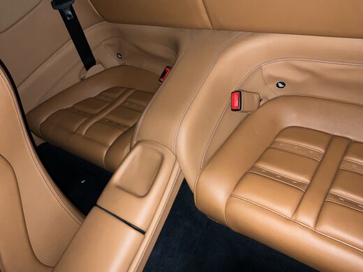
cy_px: 136
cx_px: 182
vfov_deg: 48.2
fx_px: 304
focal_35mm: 29
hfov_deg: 61.7
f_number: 1.8
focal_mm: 3
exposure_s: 1/16
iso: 40
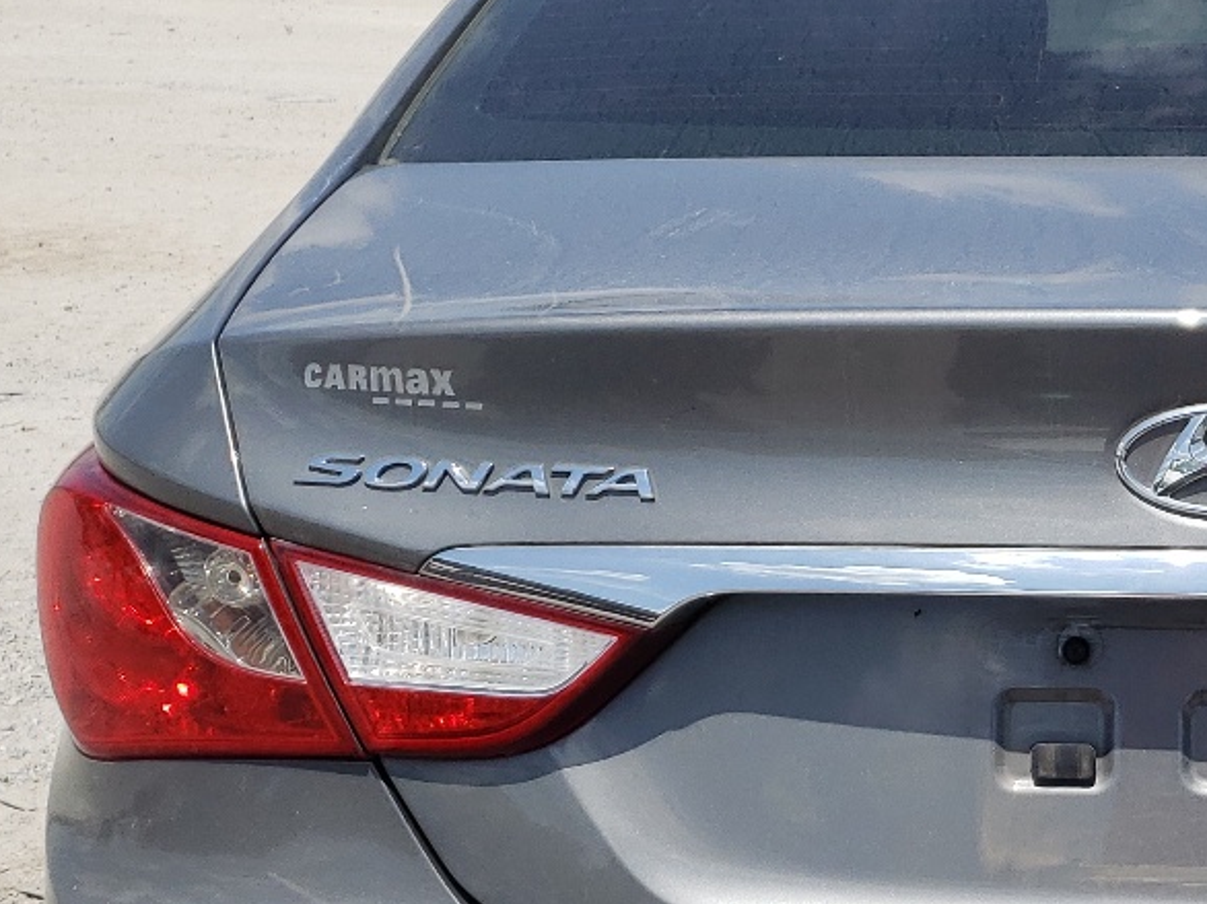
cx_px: 1158
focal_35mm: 71
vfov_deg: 20.5
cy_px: 692
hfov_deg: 26.2
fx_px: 2475
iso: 50
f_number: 1.5
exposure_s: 1/3333
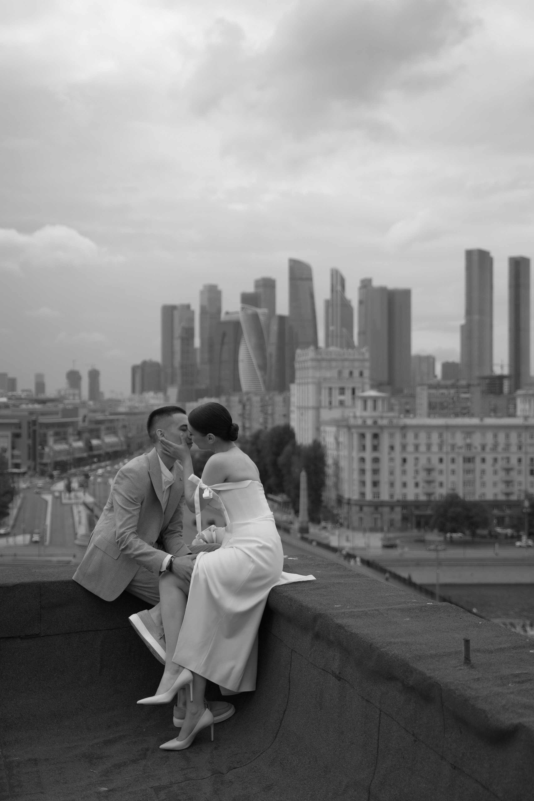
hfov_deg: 28.6
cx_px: 267
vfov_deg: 41.9
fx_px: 1046
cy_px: 400
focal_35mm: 47
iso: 200
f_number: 2.8
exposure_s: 1/4000
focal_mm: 47
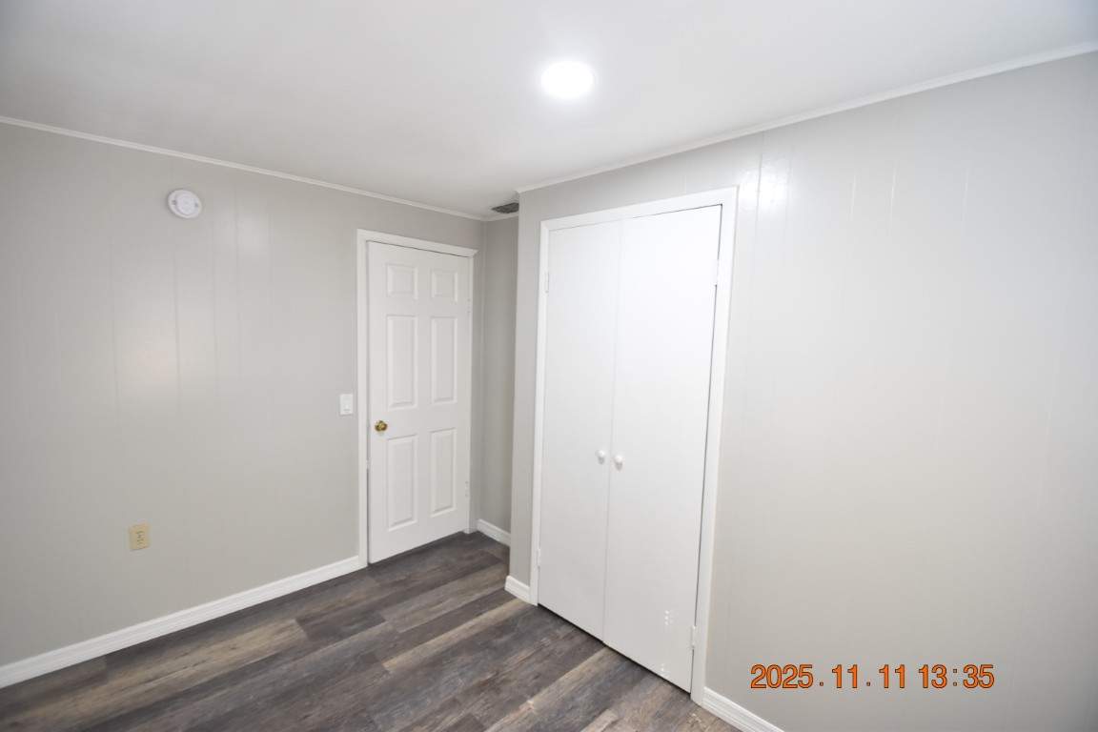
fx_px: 457
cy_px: 366
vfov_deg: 77.3
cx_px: 549
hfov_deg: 100.4
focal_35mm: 15
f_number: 3.5
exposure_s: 1/45
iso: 800
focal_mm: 10
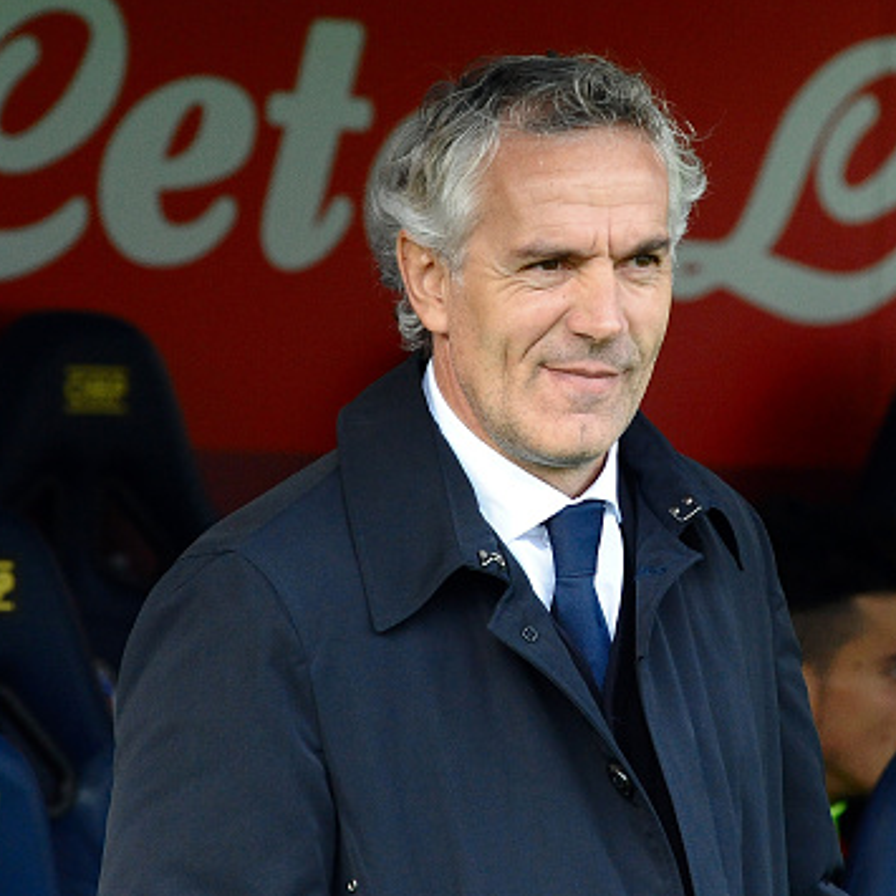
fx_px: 8317
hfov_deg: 6.2
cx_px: 550
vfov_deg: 6.2
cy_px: 443
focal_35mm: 284
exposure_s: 1/1250
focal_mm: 200
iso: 4500
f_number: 7.1
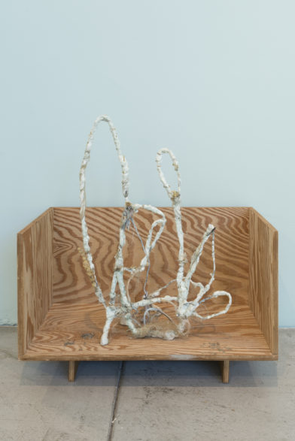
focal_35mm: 35
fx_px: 430
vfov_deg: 54.4
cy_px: 220
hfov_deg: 37.9
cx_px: 148
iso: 100
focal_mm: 35
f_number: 16
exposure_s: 1/1.25
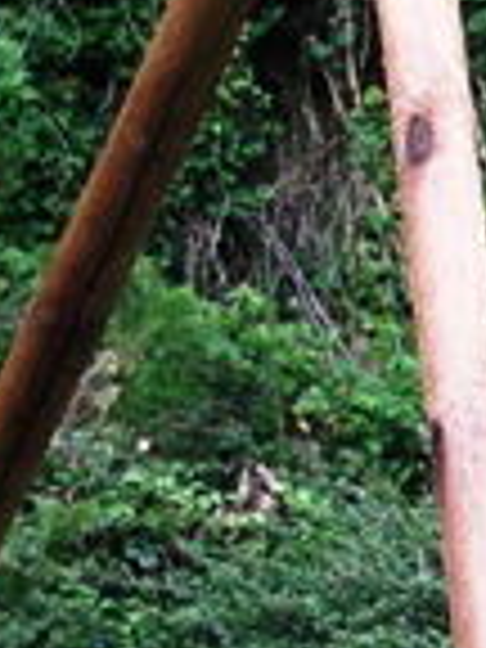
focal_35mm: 248
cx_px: 1436
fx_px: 4642
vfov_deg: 7.9
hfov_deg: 5.6
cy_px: 889
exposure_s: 1/60
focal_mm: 4.28
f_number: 2.4
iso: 64
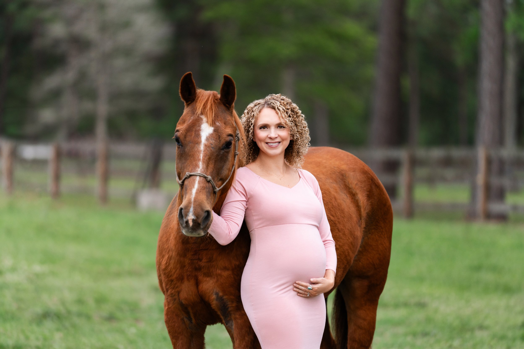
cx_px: 262
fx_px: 2911
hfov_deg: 10.3
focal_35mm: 200
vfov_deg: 6.9
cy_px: 174
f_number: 2.8
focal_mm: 200
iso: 640
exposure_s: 1/400
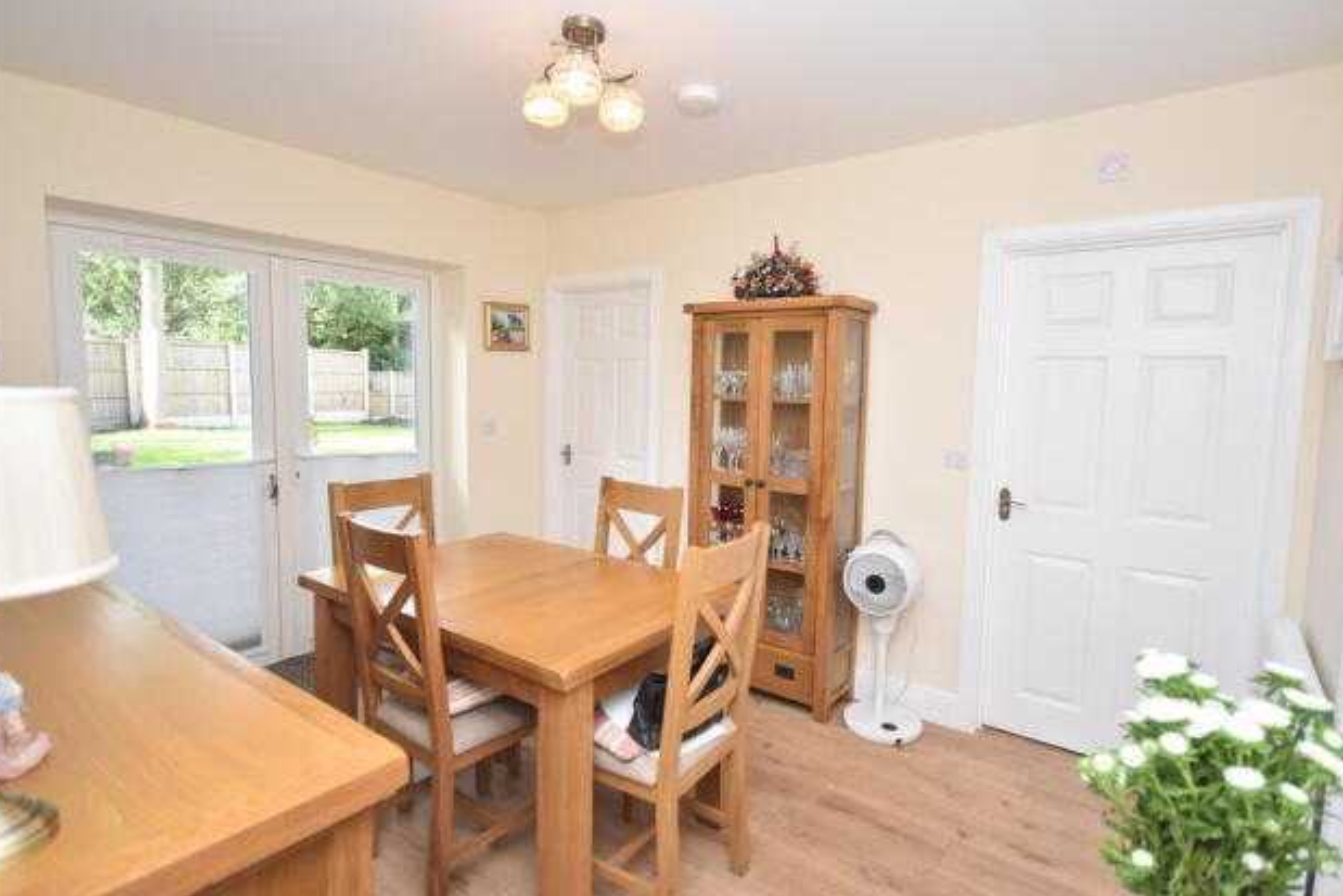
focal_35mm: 18
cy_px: 433
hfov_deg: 89.1
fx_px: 681
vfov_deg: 66.6
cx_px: 680
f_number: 4.5
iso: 800
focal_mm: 11.5
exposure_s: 1/200
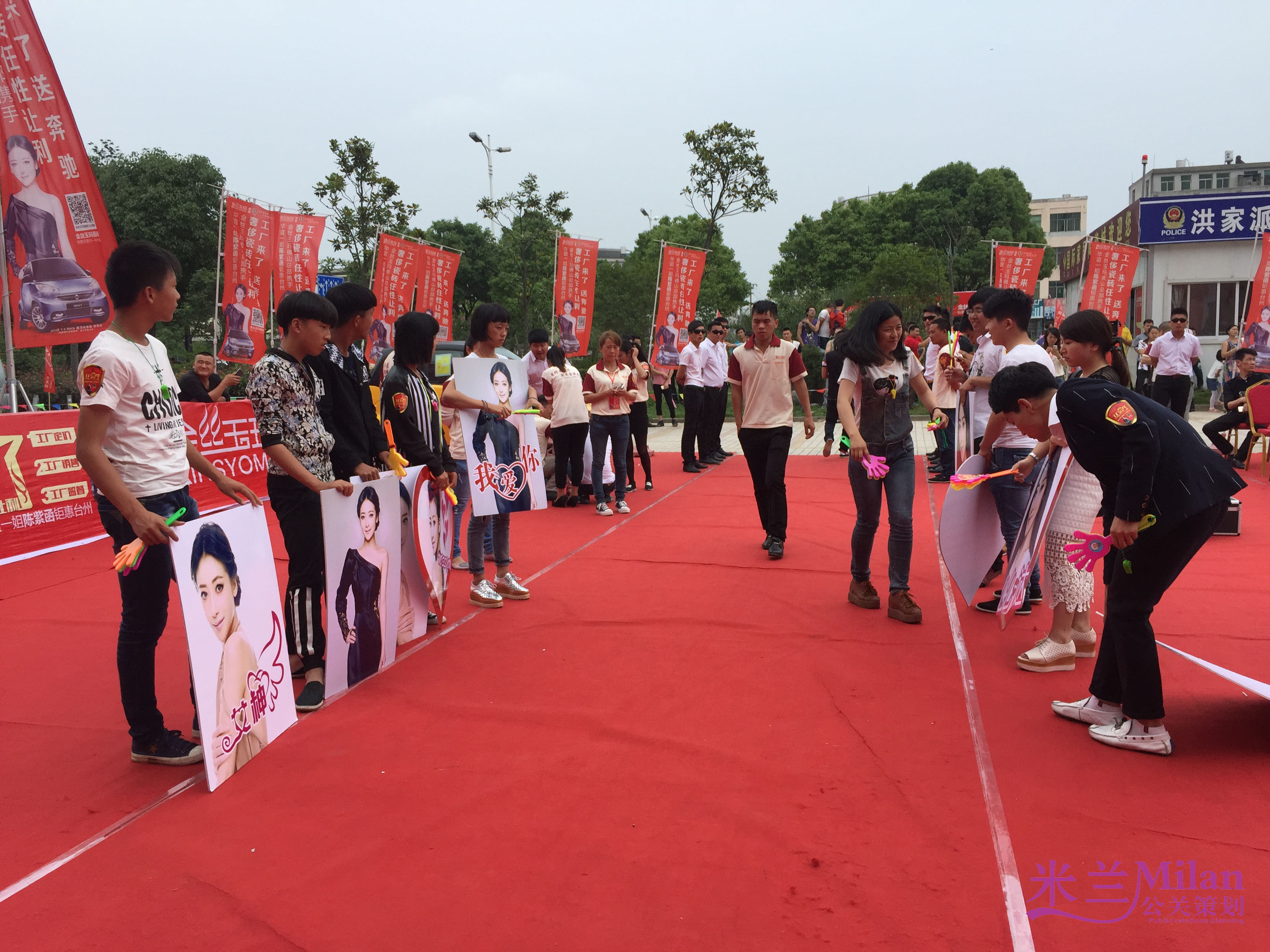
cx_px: 635
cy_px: 476
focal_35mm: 29
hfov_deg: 61.7
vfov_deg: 48.2
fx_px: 1064
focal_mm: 4.15
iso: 32
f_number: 2.2
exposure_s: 1/2326
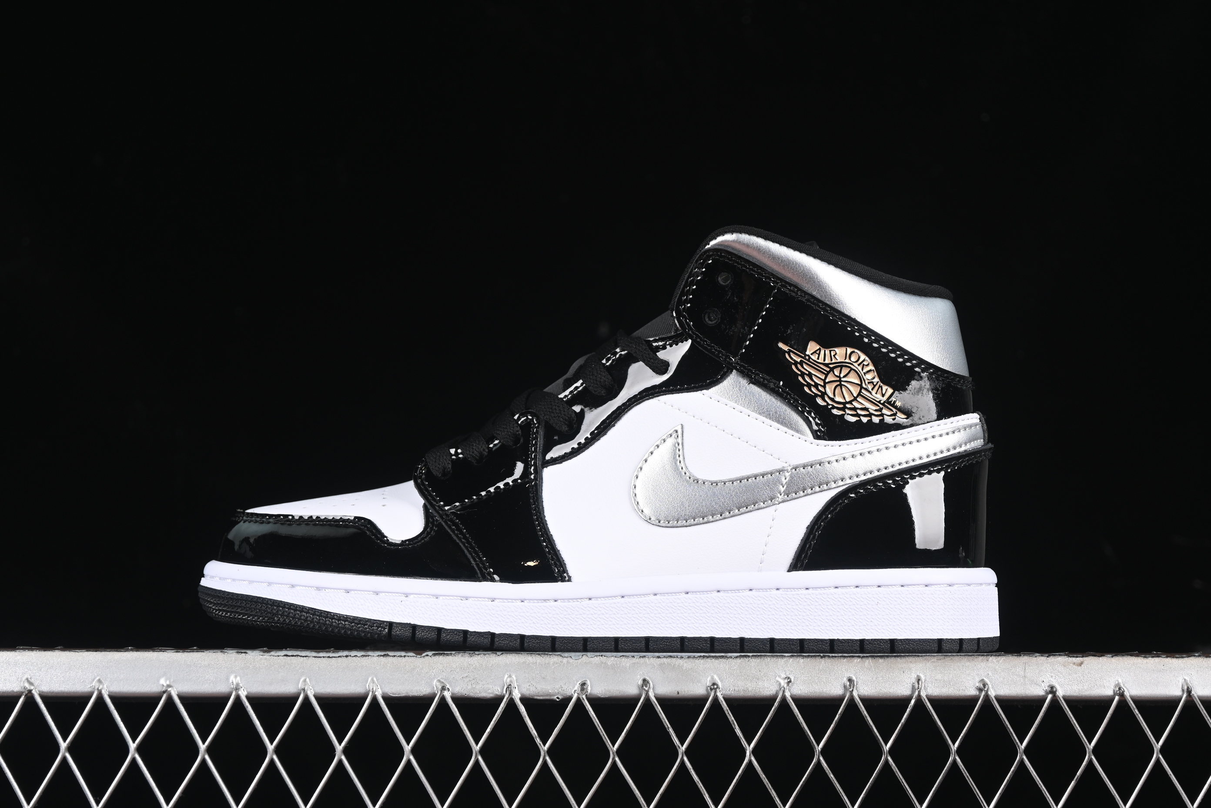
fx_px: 2523
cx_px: 606
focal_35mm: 75
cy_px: 404
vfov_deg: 18.2
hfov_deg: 27.0
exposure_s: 1/60
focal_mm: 50
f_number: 6.3
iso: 160
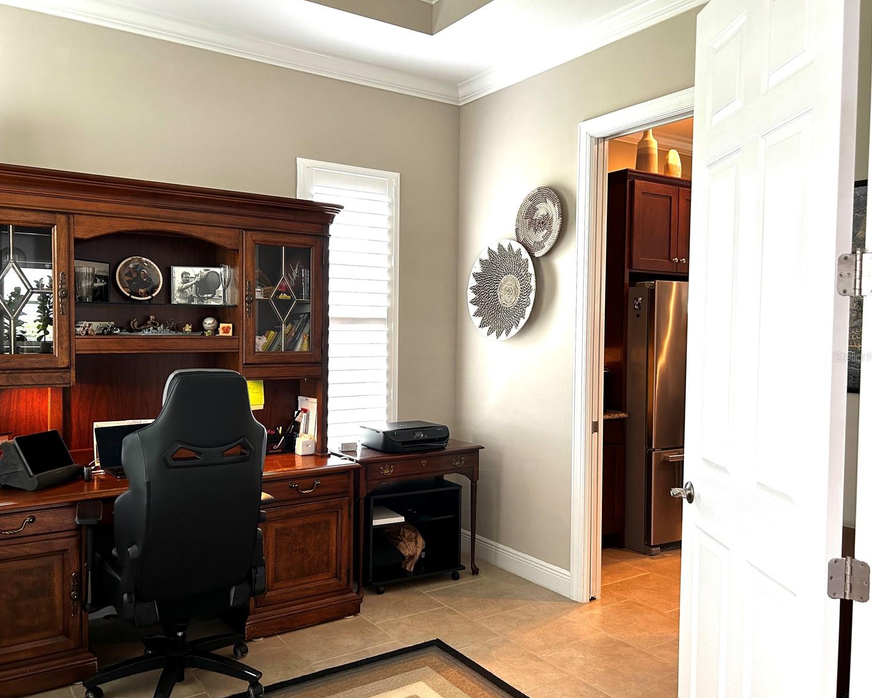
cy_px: 356
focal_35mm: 28
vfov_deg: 51.5
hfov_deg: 62.2
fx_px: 723
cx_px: 410
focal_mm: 5.7
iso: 125
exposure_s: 1/60
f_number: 1.5
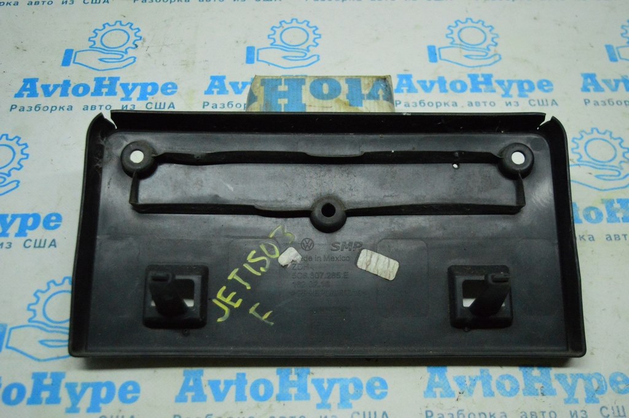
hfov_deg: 45.0
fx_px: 759
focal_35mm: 44
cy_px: 209
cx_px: 314
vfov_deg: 30.8
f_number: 4.2
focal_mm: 29
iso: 6400
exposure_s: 1/1000
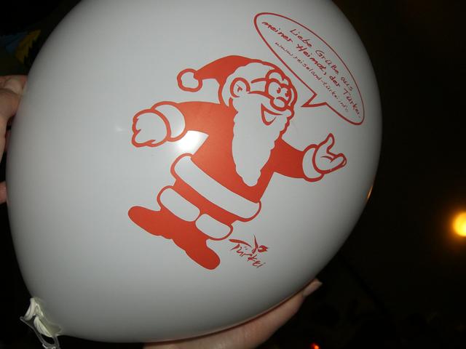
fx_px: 512
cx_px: 233
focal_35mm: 38
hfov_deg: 49.0
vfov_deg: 37.7
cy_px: 174
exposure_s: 1/60
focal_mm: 6.3
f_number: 3.1
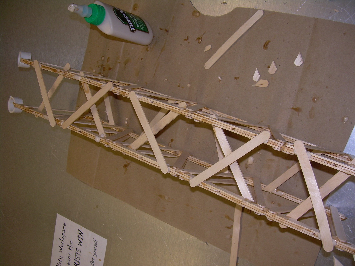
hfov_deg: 49.0
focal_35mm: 38
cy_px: 133
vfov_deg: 37.7
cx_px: 178
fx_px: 390
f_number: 2.8
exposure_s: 1/60
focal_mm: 6.3
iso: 50
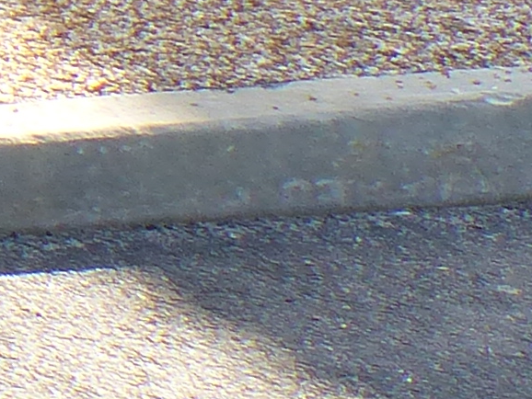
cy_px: -564
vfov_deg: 7.9
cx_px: -1228
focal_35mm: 173
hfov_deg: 8.7
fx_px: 2660
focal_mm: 4.5
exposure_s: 1/200
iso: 100
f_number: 4
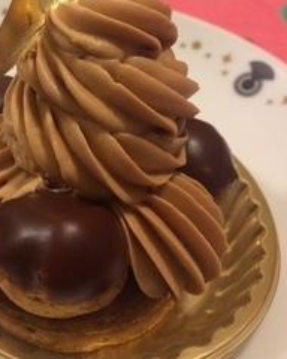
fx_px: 563
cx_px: 51
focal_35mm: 53
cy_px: 109
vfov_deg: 34.9
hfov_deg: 27.9
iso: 320
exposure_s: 1/33
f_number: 2.2
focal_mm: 4.15
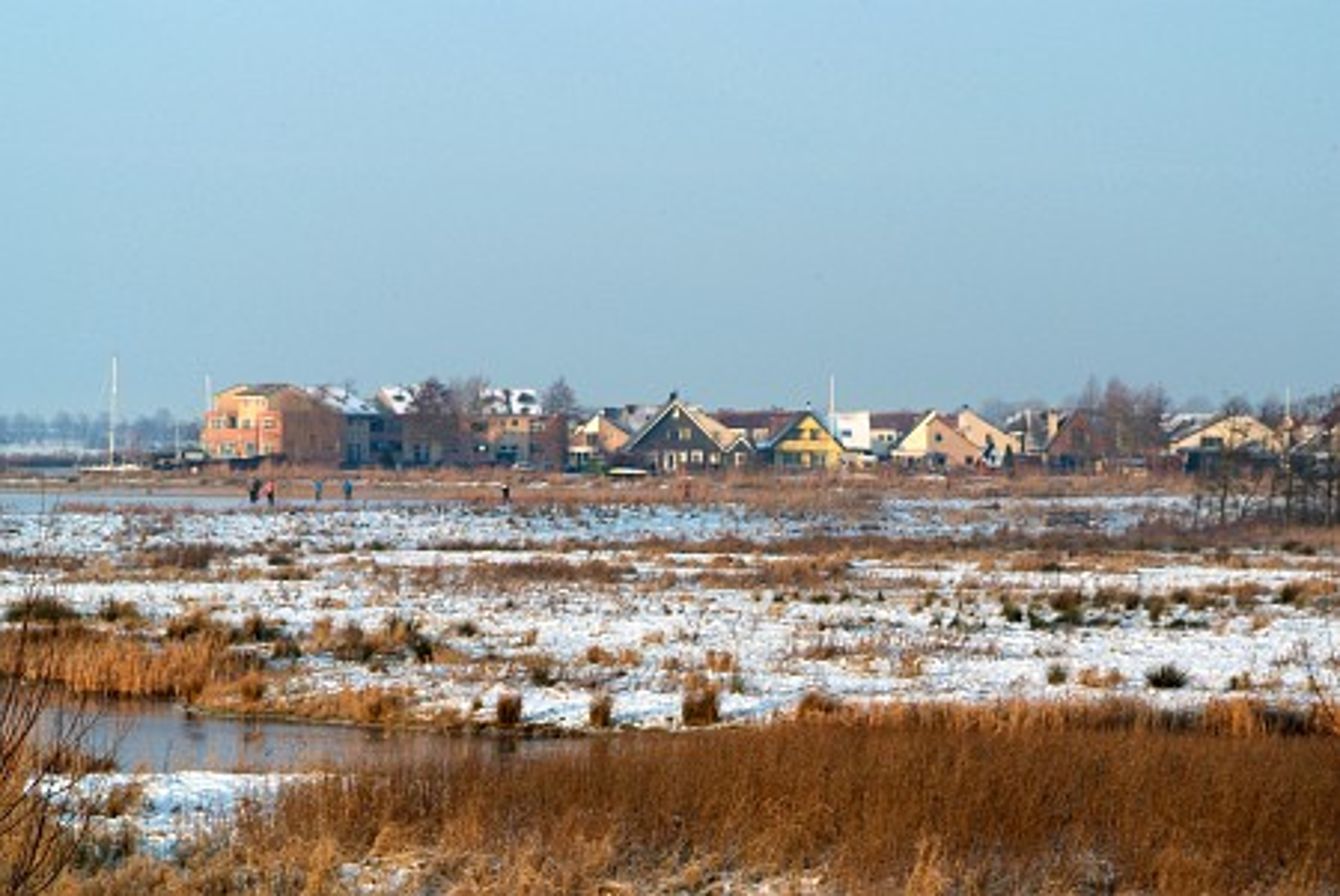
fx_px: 5477
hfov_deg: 13.9
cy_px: 448
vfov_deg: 9.4
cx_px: 670
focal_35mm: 147
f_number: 9.5
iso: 400
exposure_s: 1/350
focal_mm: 98
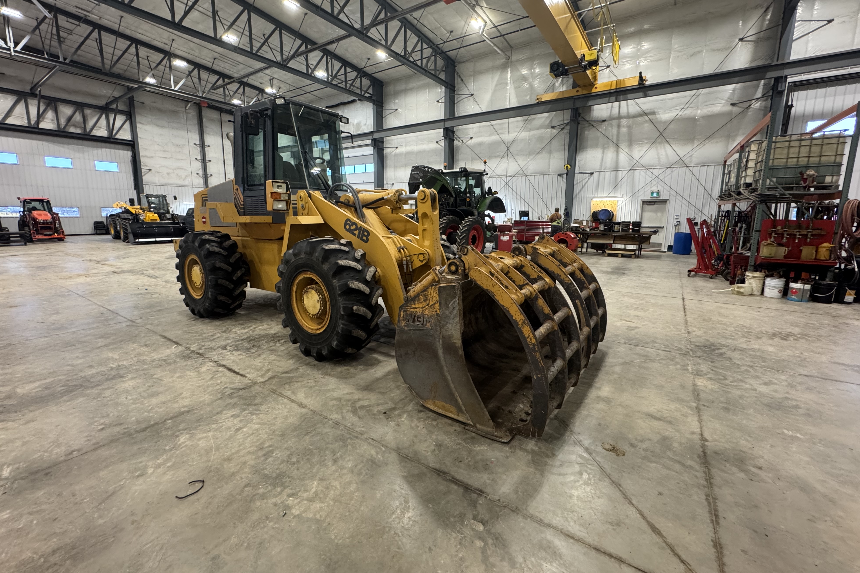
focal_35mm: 15
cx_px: 425
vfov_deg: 77.2
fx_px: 358
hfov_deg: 100.4
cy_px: 267
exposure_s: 1/62
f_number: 2.2
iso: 320
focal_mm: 2.22
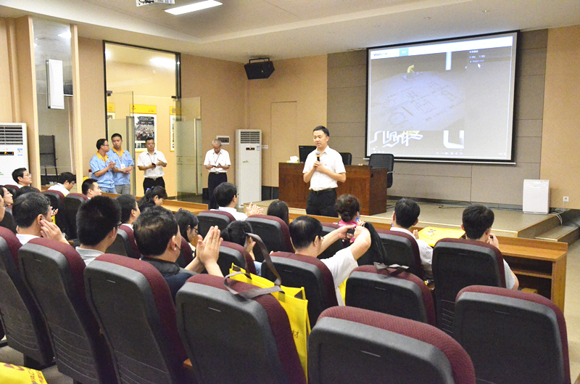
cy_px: 192
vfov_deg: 39.8
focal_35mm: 33
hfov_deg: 57.3
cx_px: 290
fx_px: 530
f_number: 5.6
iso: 5600
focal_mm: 22
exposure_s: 1/100
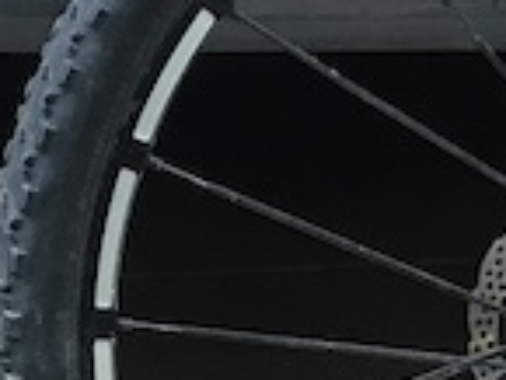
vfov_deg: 9.5
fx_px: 2253
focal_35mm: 154
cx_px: -42
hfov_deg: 12.6
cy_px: 443
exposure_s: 1/17
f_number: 1.8
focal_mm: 3.99
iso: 40
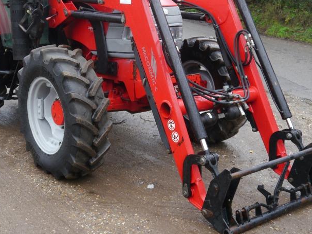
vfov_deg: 26.6
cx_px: 141
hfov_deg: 35.5
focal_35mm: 54
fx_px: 487
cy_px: 56
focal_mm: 16
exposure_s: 1/60
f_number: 3.9
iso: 250
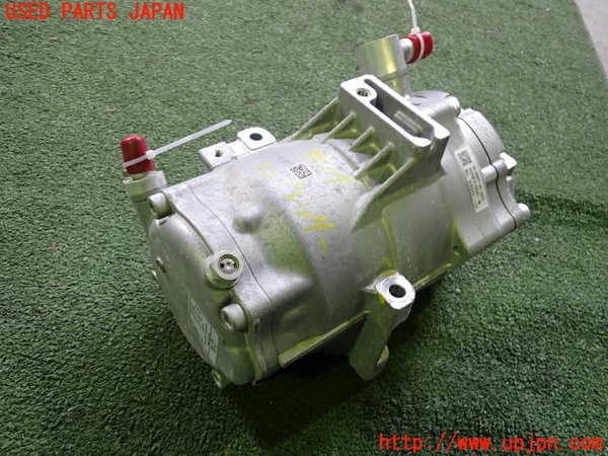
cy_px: 228
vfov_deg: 46.8
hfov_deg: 60.0
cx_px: 304
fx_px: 527
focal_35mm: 30
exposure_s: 1/30
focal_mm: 5.4
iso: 250
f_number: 2.3
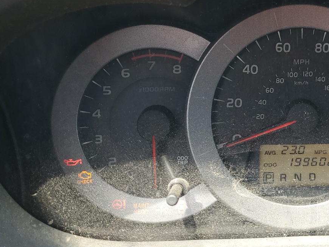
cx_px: 291
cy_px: 84
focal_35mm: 48
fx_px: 456
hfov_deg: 37.3
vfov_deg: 30.1
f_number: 1.5
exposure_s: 1/208
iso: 50
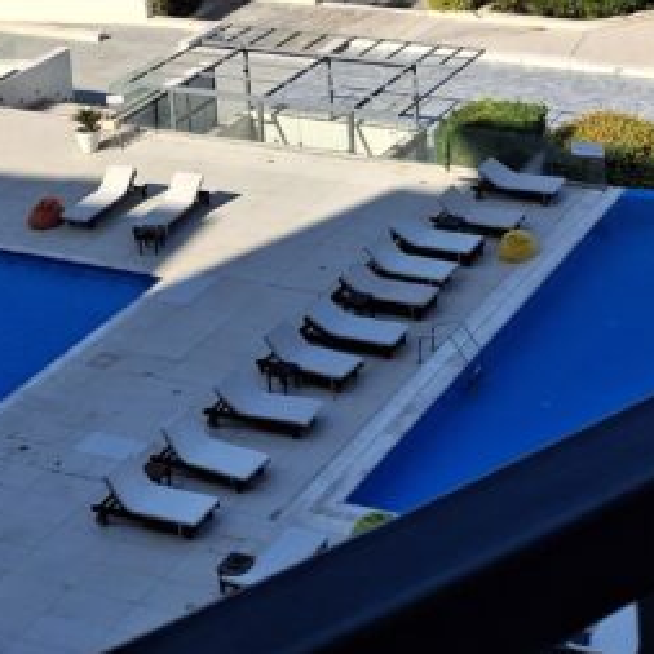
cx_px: 685
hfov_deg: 19.9
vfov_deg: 18.7
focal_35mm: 84
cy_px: -271
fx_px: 1795
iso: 32
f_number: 1.8
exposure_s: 1/2252
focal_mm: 4.69
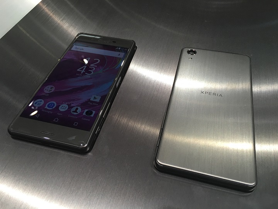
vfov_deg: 48.2
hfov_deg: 61.7
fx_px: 233
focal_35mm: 29
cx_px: 139
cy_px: 104
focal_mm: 4.15
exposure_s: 1/33
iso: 40
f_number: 2.2
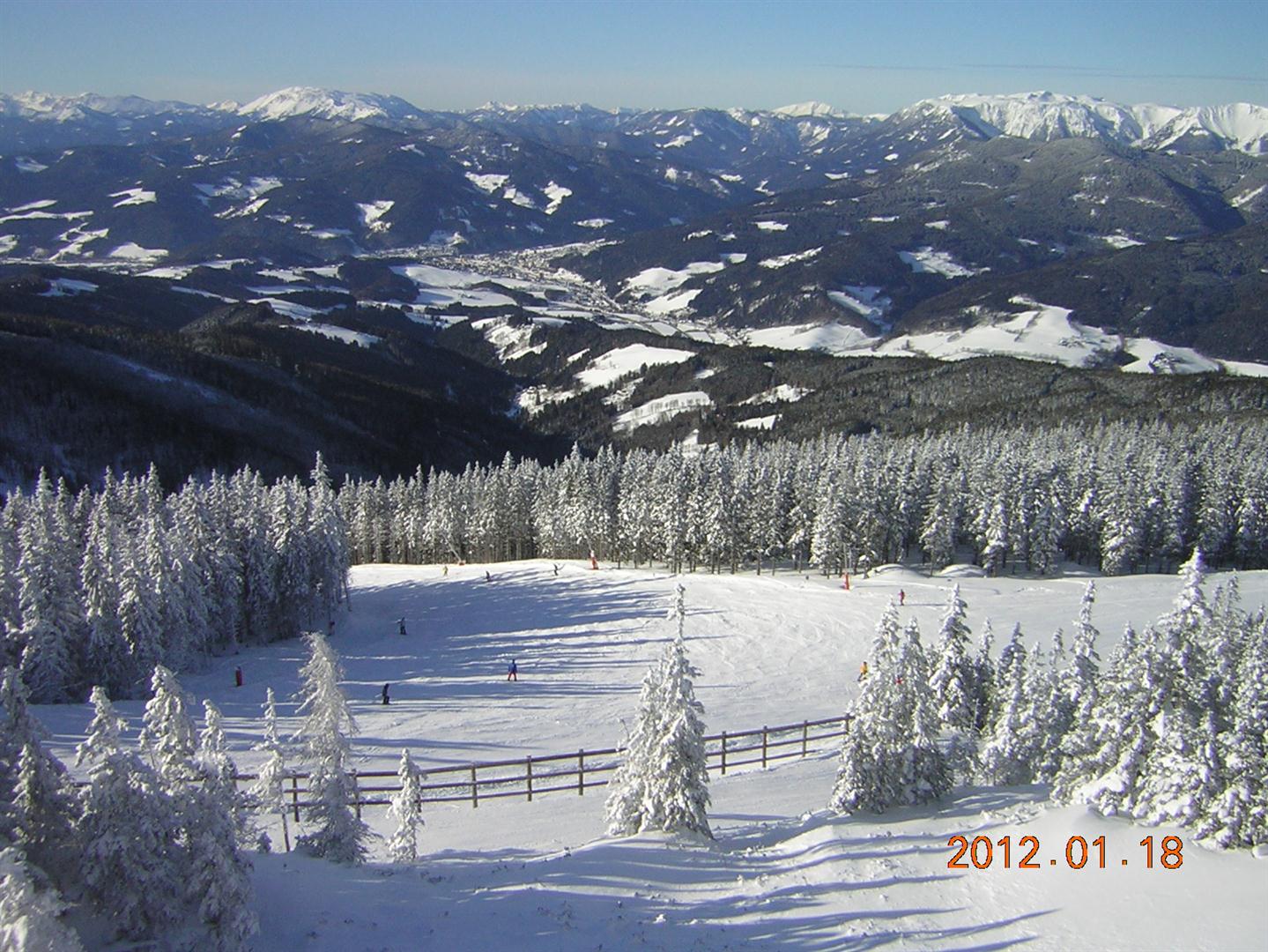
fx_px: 1319
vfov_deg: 39.7
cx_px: 634
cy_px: 476
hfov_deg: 51.3
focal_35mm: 36
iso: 50
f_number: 5.2
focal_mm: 4.7
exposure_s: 1/550
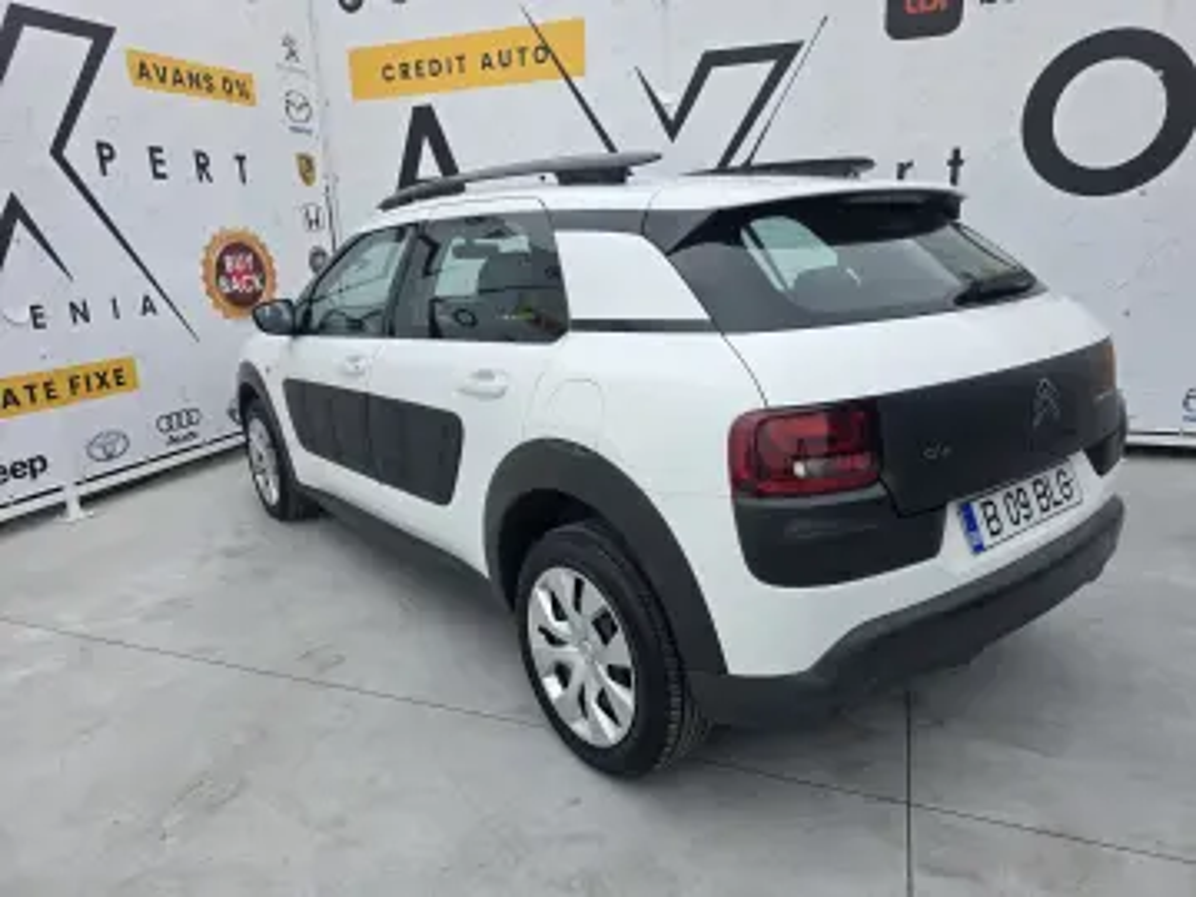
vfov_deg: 58.9
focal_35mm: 23
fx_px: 795
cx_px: 598
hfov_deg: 73.9
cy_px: 448
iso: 80
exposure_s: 1/1255
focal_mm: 6.3
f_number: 1.7
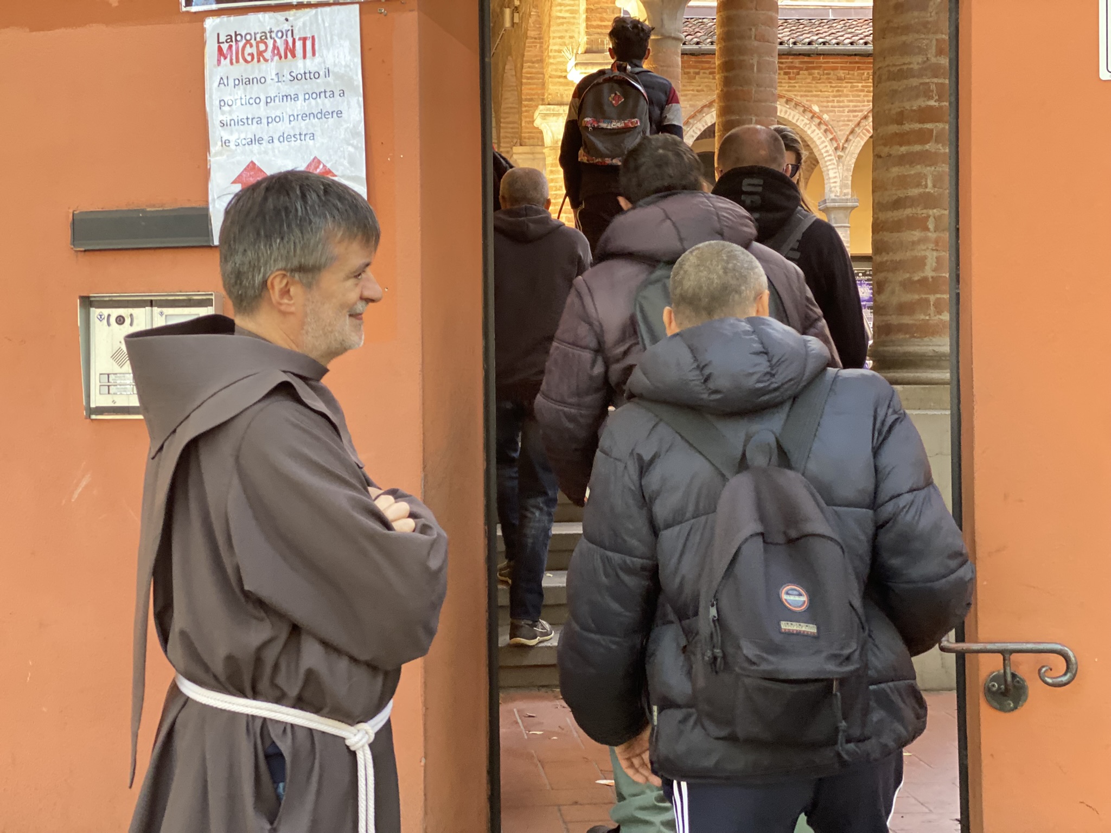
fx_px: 1669
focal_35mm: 52
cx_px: 556
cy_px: 416
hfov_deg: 36.8
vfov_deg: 28.0
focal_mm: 6
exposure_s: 1/122
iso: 250
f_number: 2
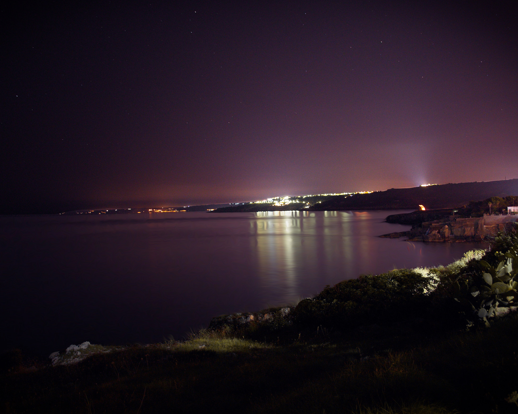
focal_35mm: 31
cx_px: 242
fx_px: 475
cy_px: 203
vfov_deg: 47.1
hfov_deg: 57.1
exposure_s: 10
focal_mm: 18
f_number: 3.5
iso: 1600
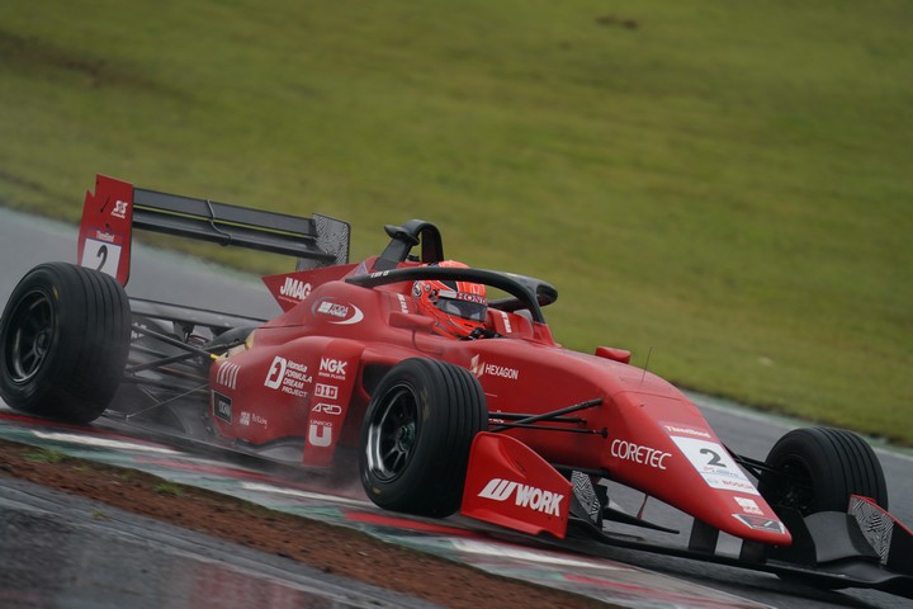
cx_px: 456
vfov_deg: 2.3
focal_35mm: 600
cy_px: 304
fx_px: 15215
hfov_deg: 3.4
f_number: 6.3
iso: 320
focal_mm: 600
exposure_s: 1/800
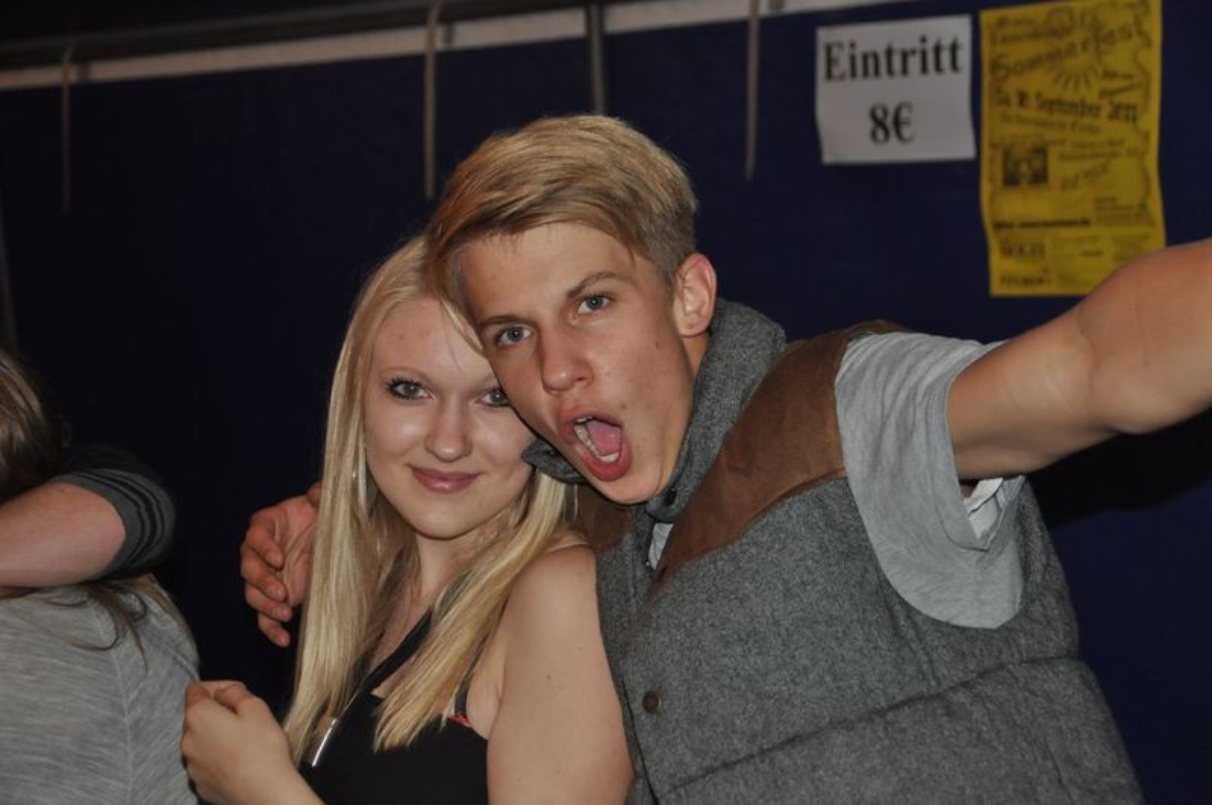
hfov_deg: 28.1
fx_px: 2421
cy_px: 402
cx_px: 606
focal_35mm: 72
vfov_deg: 18.9
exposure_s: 1/60
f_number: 4.8
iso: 800
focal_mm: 48
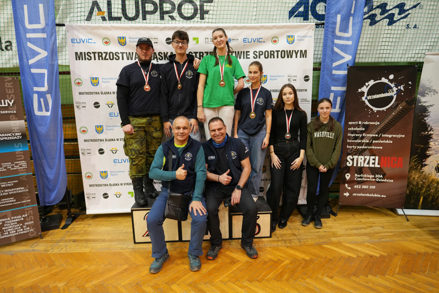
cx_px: 220
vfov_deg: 61.9
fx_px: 244
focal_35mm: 20
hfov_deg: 84.0
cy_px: 146
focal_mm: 20
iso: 1000
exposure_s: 1/250
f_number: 2.5
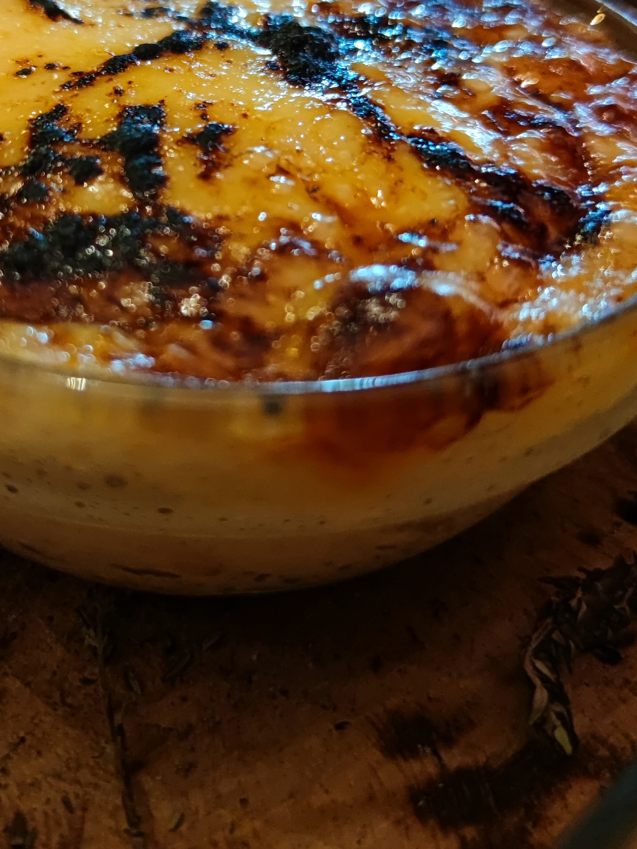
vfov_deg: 40.1
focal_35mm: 46
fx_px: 1129
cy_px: 215
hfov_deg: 31.3
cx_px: 218
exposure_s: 1/50
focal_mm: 6.72
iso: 1417
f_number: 1.69
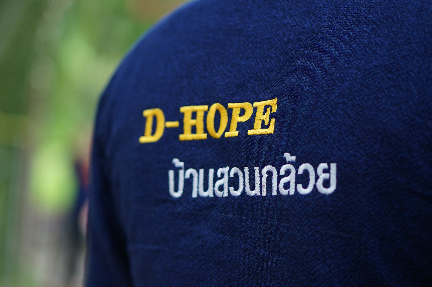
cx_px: 216
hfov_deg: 27.0
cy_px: 144
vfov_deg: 18.1
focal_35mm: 75
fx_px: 899
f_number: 1.8
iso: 320
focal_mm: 50
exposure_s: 1/400
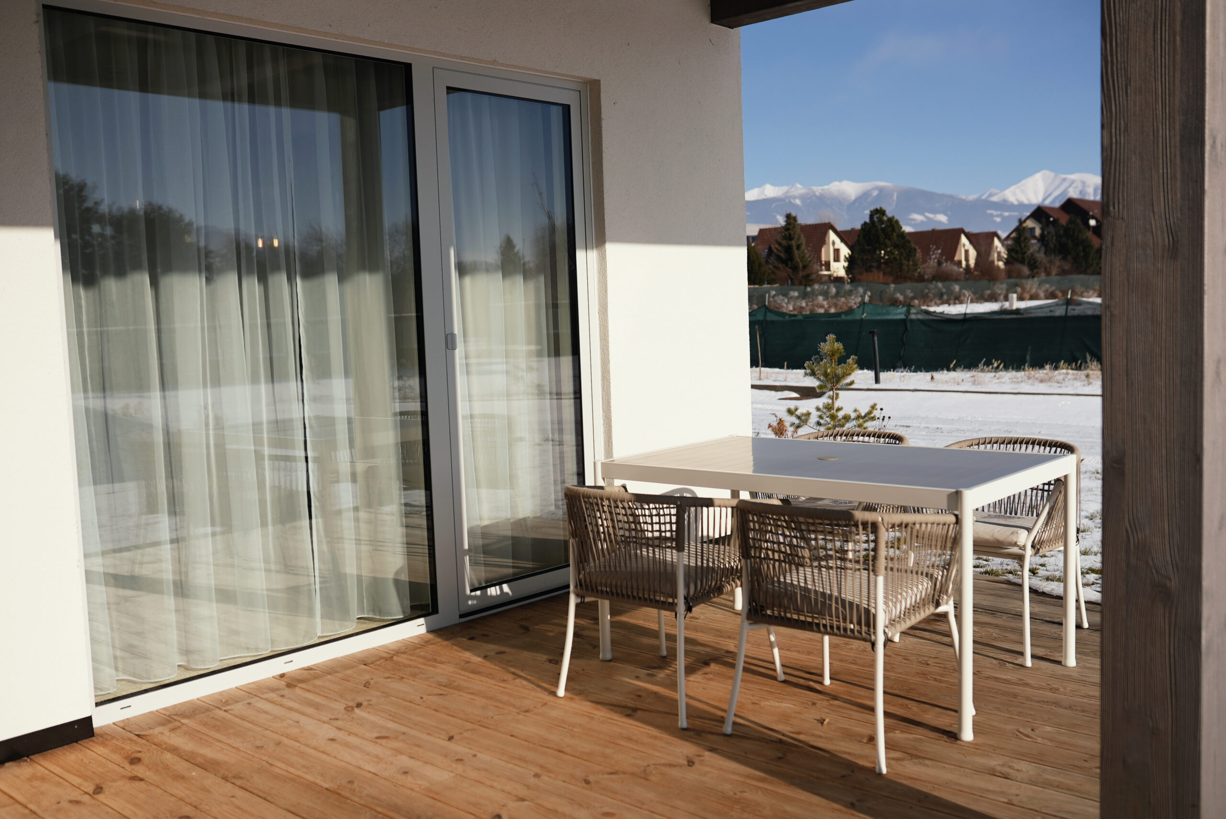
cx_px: 613
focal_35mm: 35
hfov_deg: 54.4
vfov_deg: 37.9
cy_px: 410
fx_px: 1193
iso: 100
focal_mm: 35
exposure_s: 1/8000
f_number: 2.8
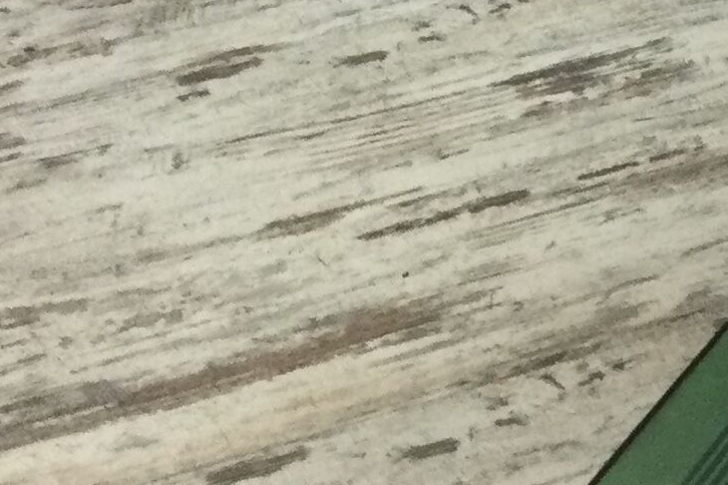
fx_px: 2932
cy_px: -309
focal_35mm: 145
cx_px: 1328
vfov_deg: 9.1
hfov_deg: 12.8
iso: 80
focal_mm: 3.3
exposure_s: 1/33
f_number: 2.4
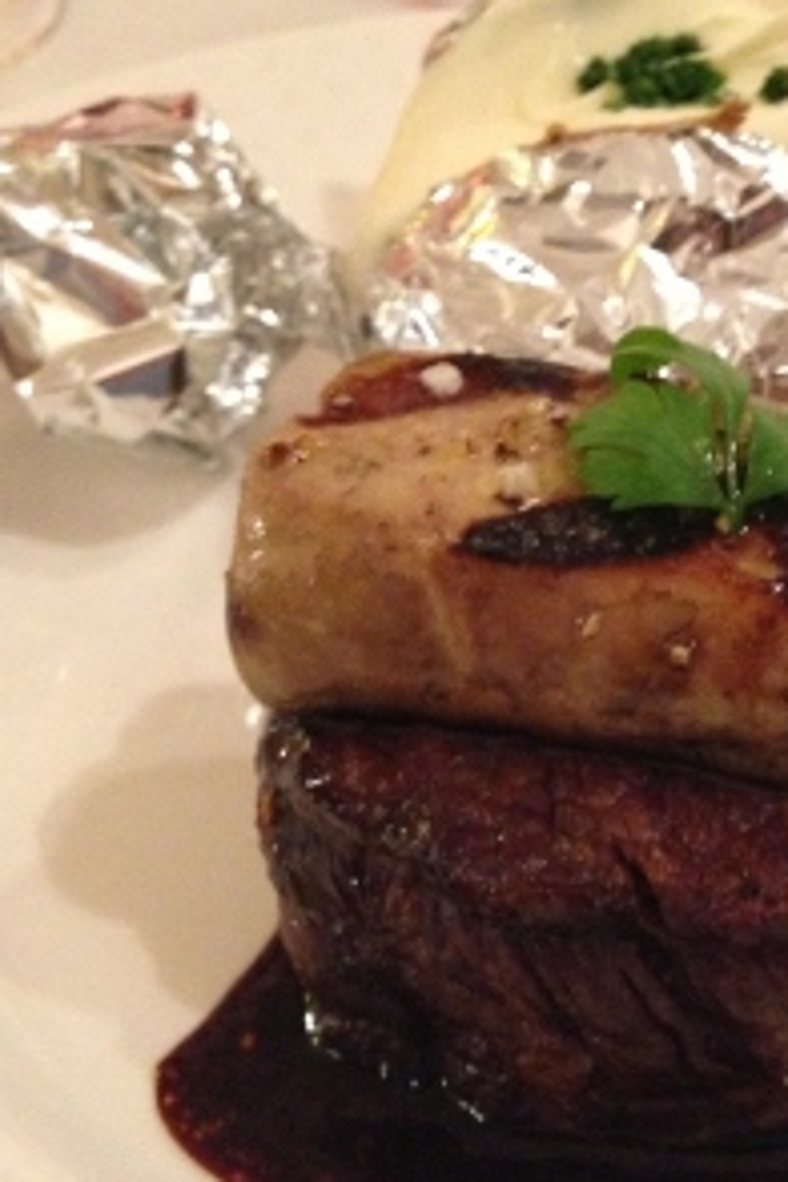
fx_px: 1839
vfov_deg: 35.6
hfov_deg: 23.6
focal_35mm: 56
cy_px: 639
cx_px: 683
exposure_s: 1/15
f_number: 2.4
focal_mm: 4.12
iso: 640
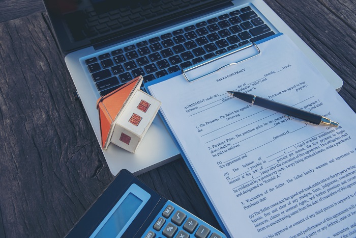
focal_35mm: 40
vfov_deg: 33.4
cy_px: 119
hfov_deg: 48.4
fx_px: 396
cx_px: 178
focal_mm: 40
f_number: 11
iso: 640
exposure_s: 1/50
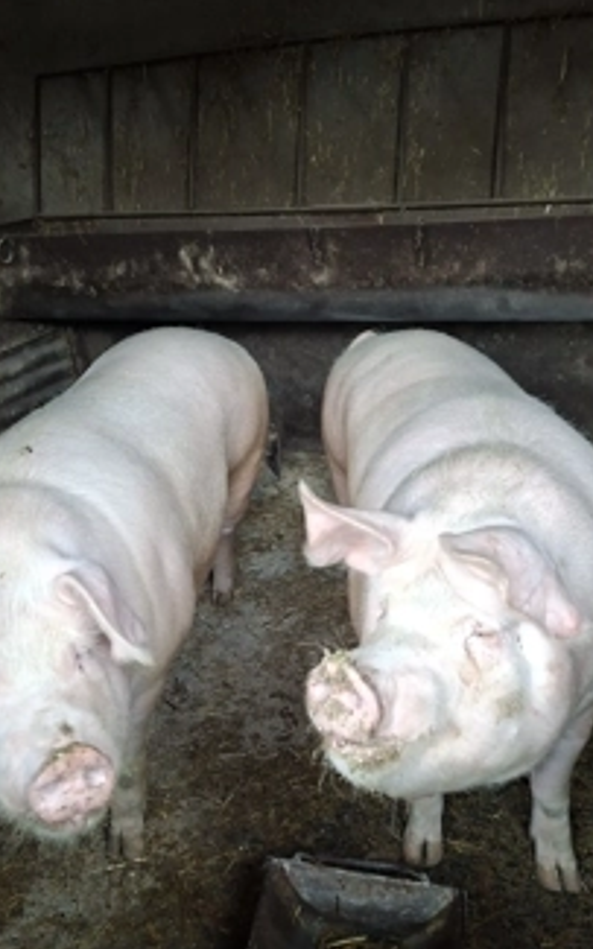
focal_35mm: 30
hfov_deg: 41.7
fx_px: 776
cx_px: 257
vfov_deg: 62.8
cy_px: 520
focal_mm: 5.54
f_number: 1.8
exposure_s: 1/100
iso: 250
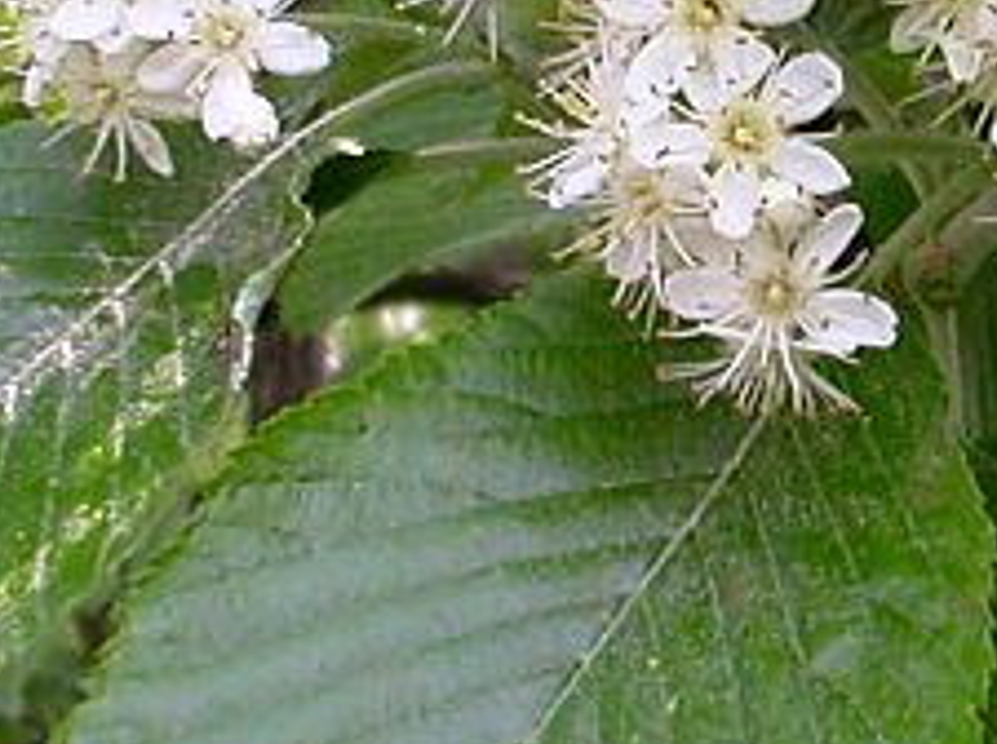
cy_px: 208
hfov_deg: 13.3
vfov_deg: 10.0
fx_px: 4227
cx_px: 957
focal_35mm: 147
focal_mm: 6.6
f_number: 2.9
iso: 100
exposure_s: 1/198
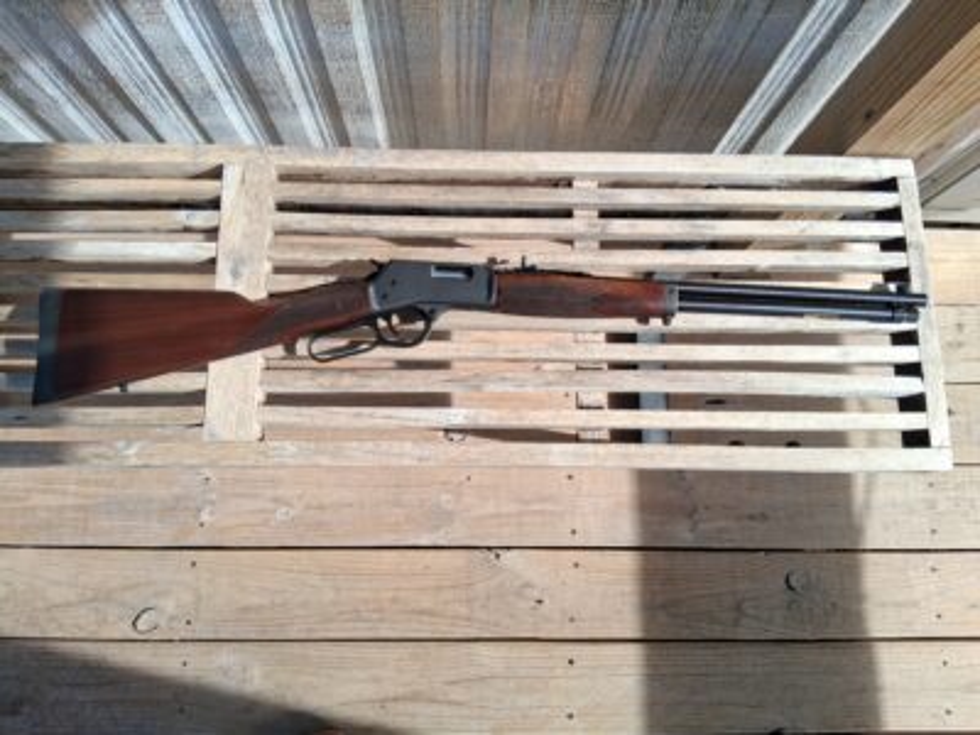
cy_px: 368
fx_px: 736
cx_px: 490
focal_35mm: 26
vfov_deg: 53.1
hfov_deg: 67.3
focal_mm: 3.98
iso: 25
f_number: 1.8
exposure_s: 1/415
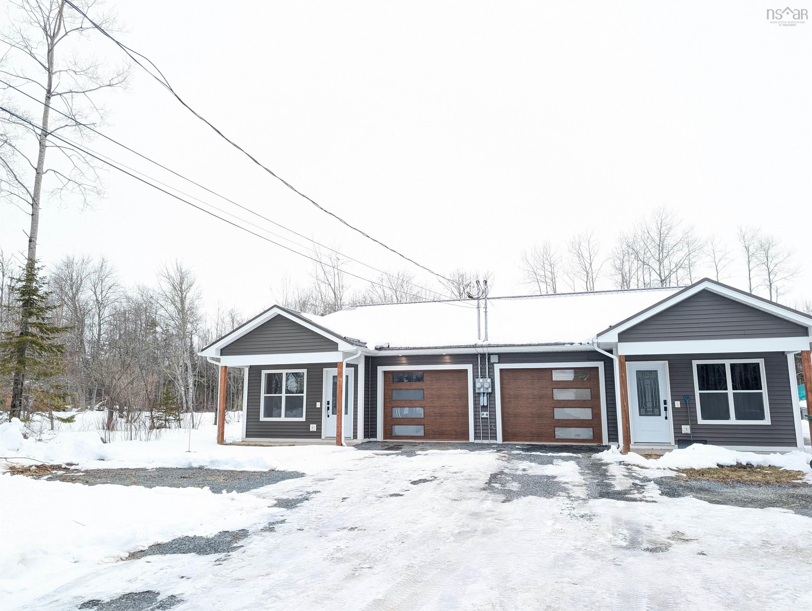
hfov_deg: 71.5
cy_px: 306
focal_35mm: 24
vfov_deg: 56.9
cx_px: 406
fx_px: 564
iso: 27
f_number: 1.68
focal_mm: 6.9
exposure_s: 1/90
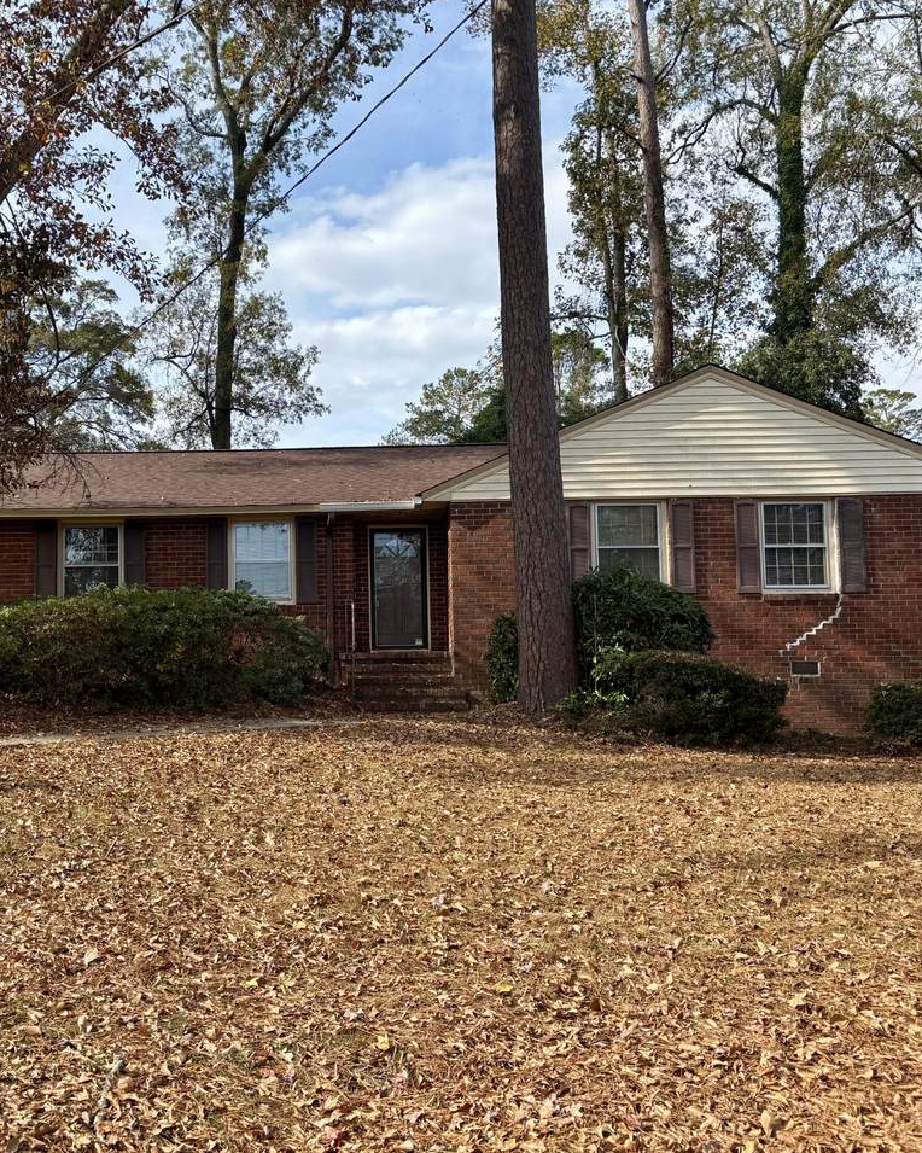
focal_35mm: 34
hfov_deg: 42.8
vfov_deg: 52.8
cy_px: 576
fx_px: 1160
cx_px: 313
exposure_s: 1/1522
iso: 50
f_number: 1.6
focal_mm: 5.96
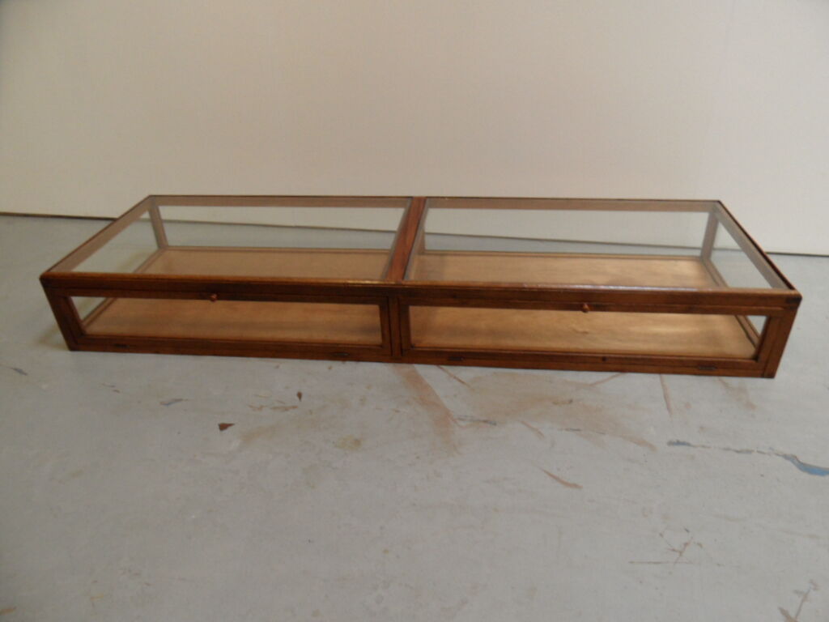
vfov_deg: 56.8
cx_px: 414
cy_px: 311
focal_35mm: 24
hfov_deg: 71.6
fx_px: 575
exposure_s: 1/15
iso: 200
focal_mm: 3.9
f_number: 3.2
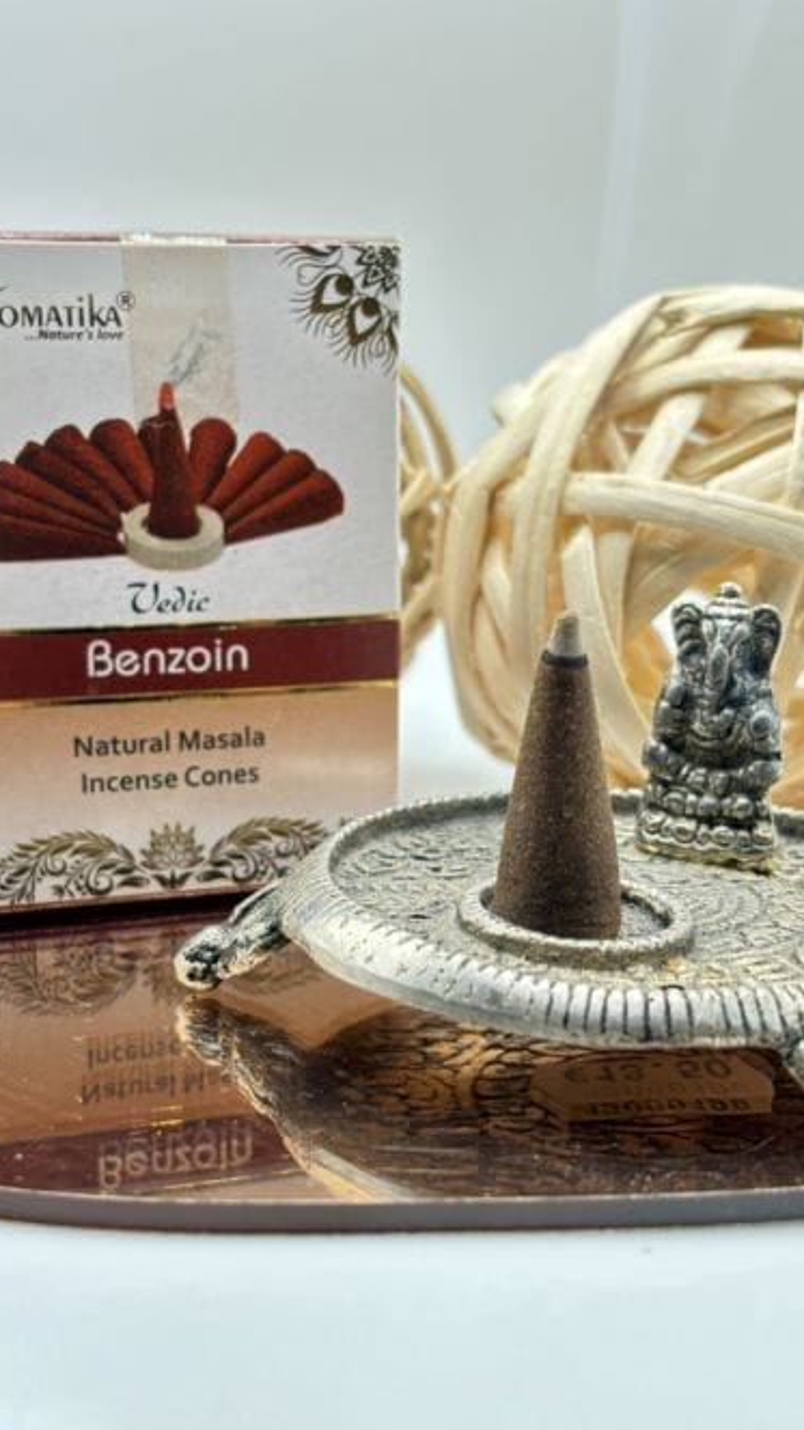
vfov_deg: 36.6
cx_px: 379
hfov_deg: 21.1
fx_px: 2160
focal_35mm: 57
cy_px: 717
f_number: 1.6
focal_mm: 5.96
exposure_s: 1/100
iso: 80
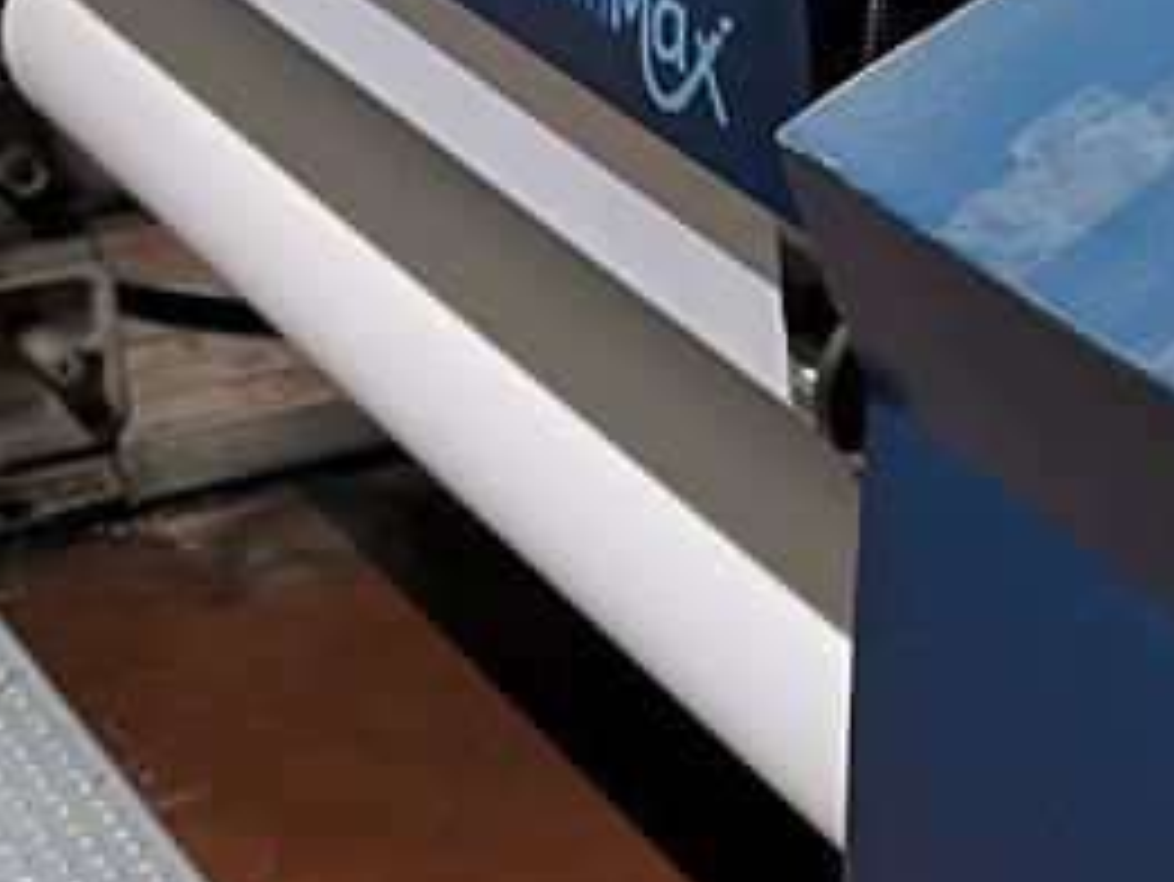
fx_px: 3461
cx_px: 1723
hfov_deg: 17.5
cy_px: 405
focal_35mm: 102
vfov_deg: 14.5
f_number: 1.5
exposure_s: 1/50
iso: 125
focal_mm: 5.7
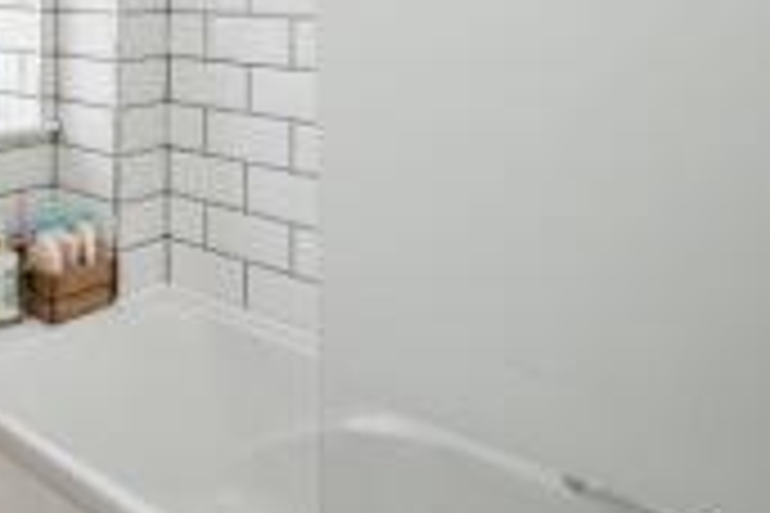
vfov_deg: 30.8
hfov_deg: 40.0
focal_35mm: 39
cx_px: -81
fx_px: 834
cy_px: -43
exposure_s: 1/80
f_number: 8
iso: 400
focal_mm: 14
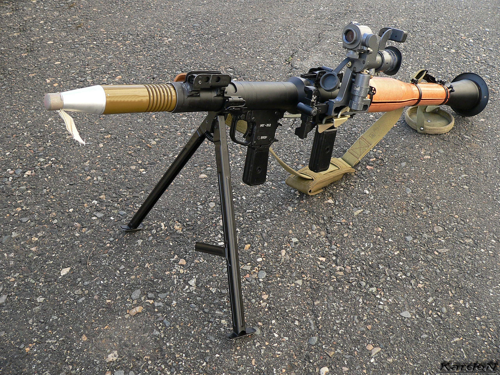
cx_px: 250
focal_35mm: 36
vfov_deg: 39.7
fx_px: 520
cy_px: 188
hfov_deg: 51.4
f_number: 2.8
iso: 80
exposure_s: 1/125
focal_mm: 6
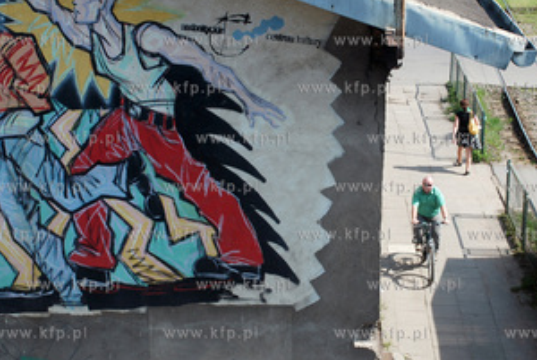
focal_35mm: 72
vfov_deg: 19.0
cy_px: 163
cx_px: 306
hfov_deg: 28.0
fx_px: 1076
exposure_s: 1/250
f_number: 8
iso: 200
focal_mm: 36
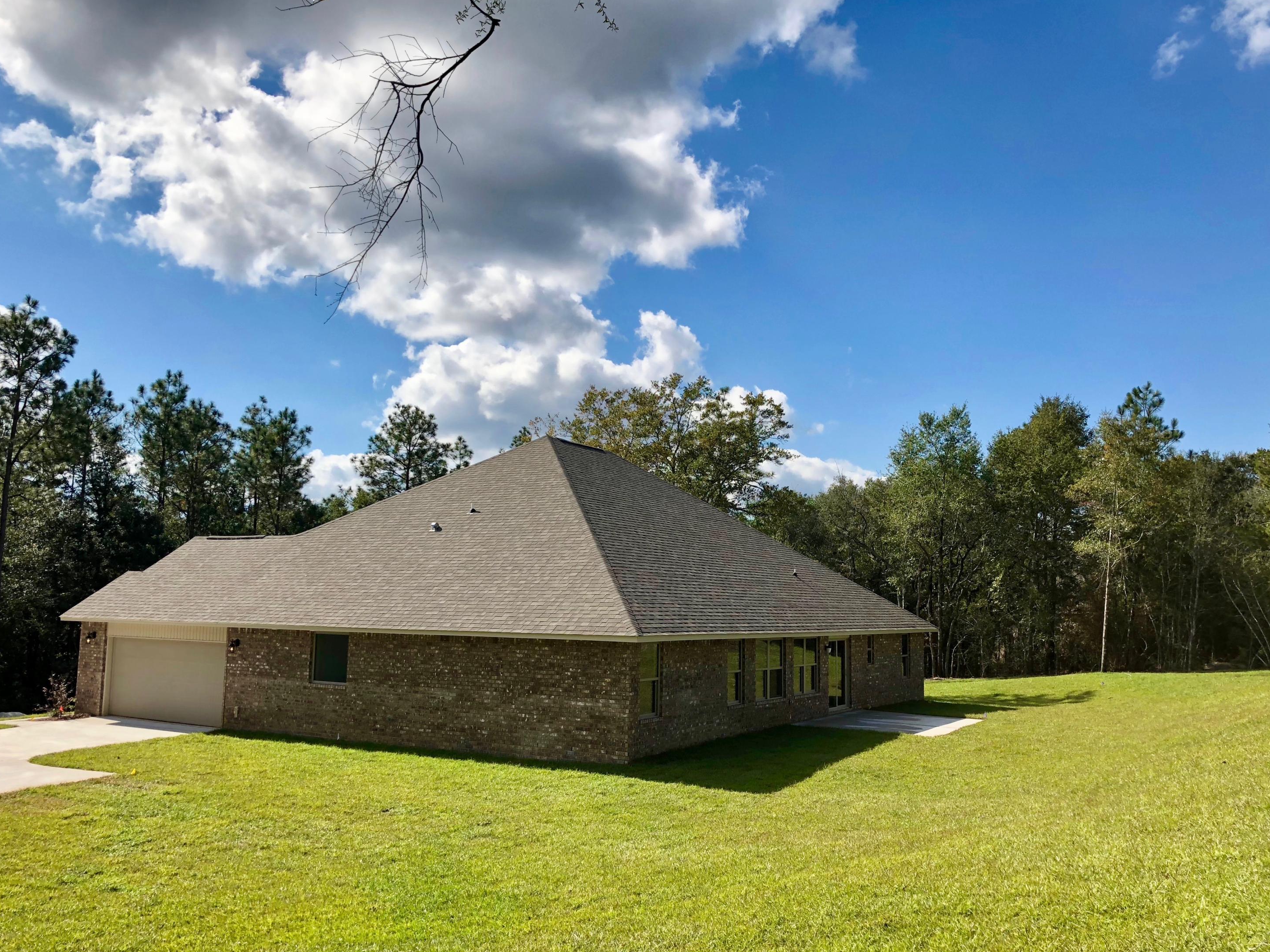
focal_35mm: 29
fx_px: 1064
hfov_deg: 61.7
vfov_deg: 48.2
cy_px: 490
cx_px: 648
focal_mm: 4
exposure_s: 1/1200
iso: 20
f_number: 1.8
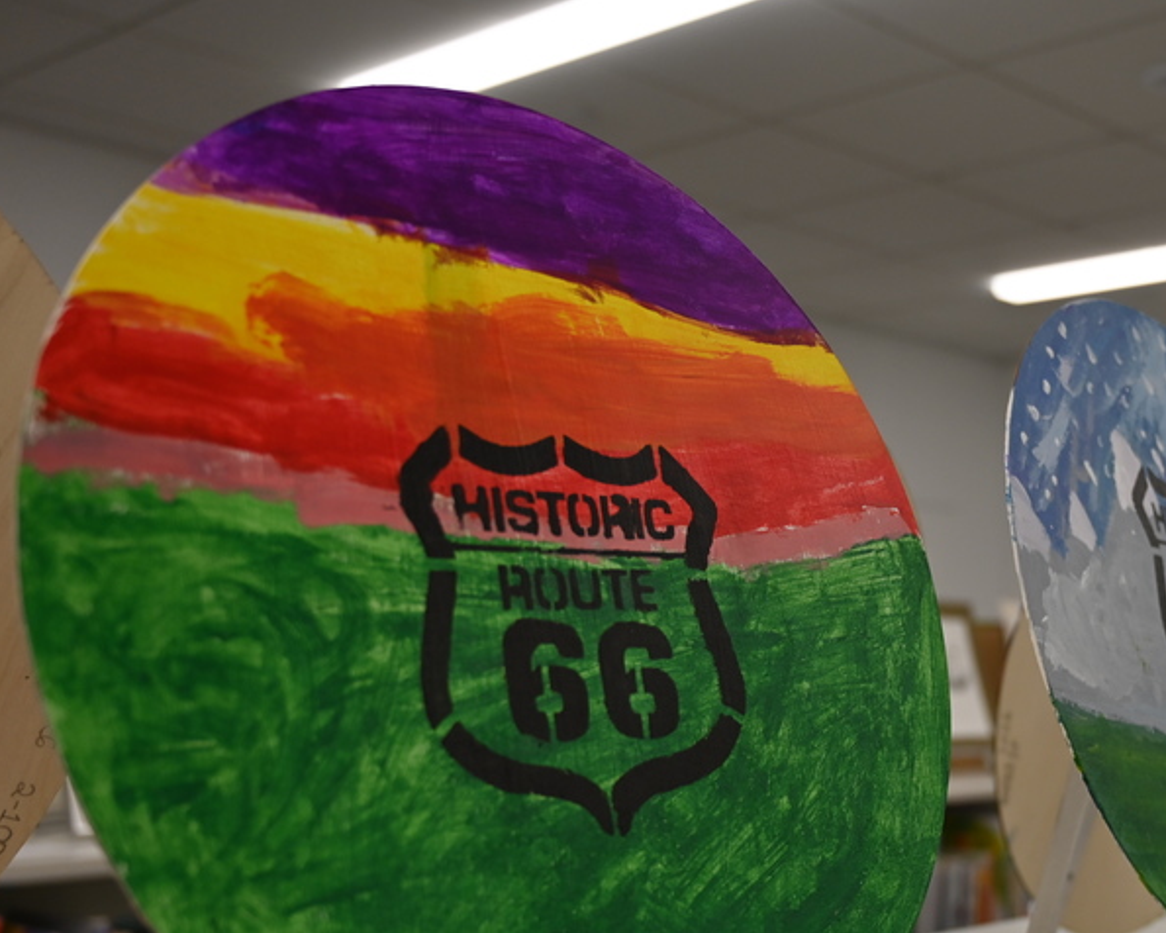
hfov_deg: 35.5
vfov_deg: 29.5
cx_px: 948
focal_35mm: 51
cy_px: 644
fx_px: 1753
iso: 400
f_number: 4
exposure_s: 1/200
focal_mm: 31.5
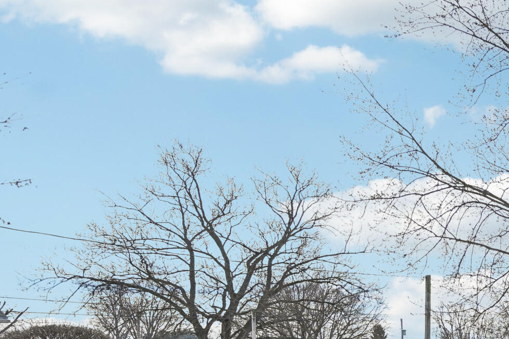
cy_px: 365
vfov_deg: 28.5
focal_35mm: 43
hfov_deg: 29.3
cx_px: 752
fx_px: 608
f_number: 4
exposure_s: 1/2000
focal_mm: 14
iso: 400
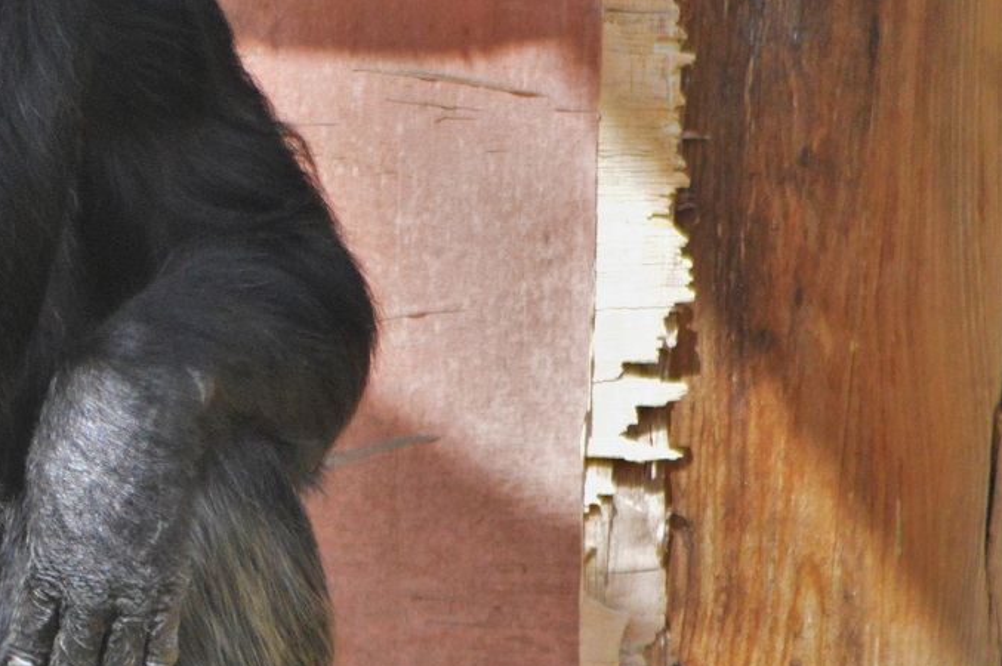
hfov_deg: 2.4
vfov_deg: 1.6
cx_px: -86
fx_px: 24024
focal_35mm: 864
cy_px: 419
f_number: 6.3
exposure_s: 1/4000
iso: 3200
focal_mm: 240
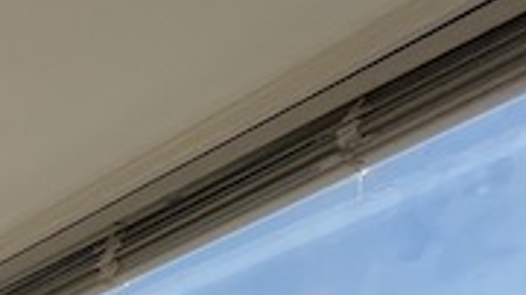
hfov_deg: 18.5
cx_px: -561
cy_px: 803
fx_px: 878
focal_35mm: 63
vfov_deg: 12.4
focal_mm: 1.57
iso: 32
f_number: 1.8
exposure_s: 1/558
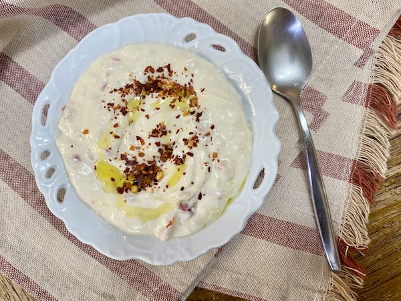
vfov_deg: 53.1
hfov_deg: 67.3
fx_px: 301
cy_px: 150
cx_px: 200
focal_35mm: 26
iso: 100
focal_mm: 4.25
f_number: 1.8
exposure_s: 1/50
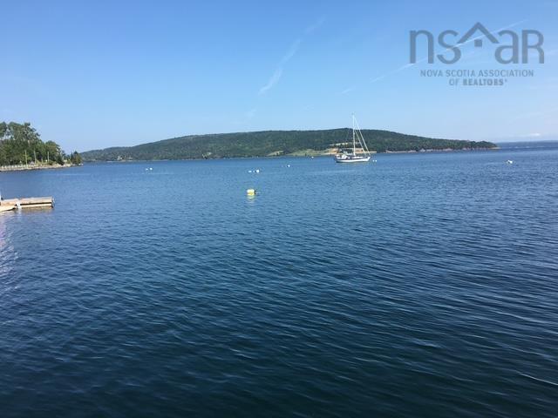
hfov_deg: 61.7
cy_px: 209
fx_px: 467
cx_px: 279
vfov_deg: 48.2
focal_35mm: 29
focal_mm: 4.15
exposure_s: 1/1166
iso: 25
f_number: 2.2
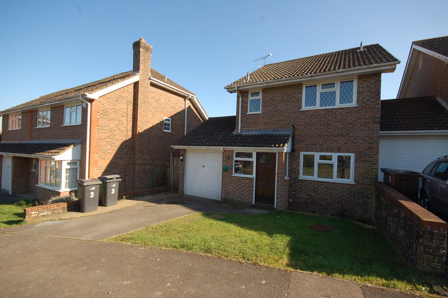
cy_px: 149
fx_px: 205
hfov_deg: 95.0
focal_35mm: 16
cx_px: 224
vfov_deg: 72.0
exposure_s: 1/250
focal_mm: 11
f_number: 8
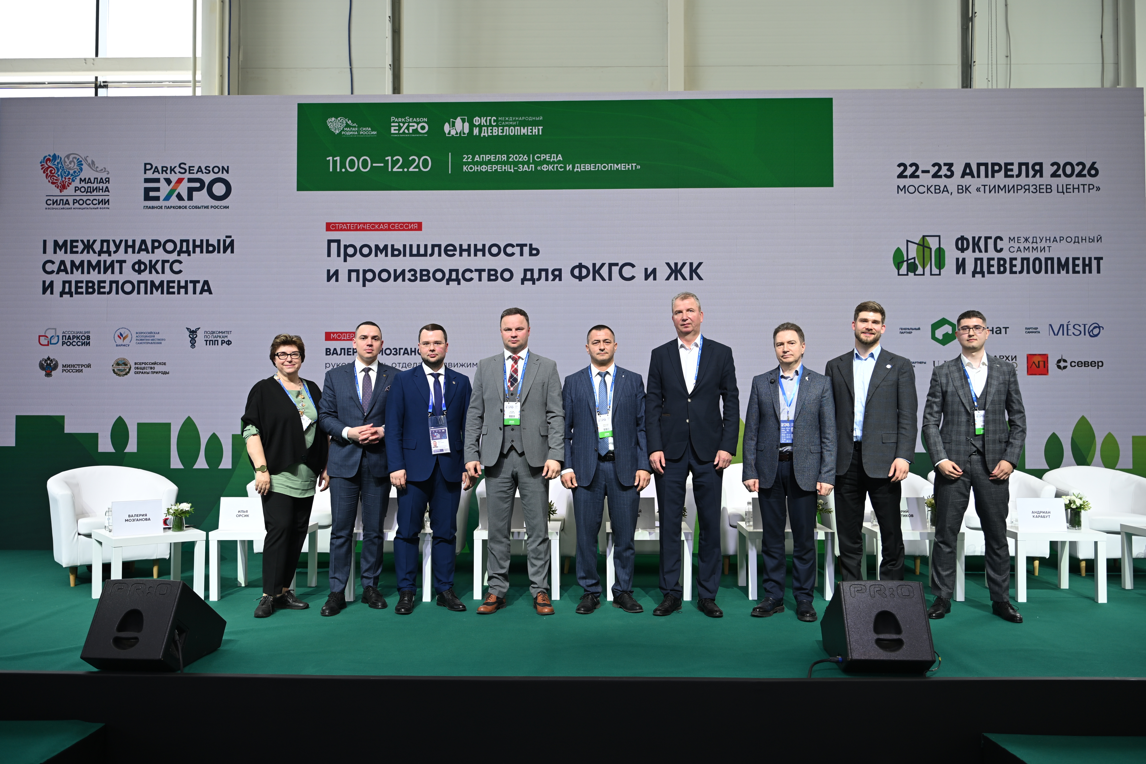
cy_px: 383
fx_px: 971
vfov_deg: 42.9
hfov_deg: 61.1
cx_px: 573
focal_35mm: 31
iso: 200
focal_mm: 29.5
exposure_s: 1/250
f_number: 2.8
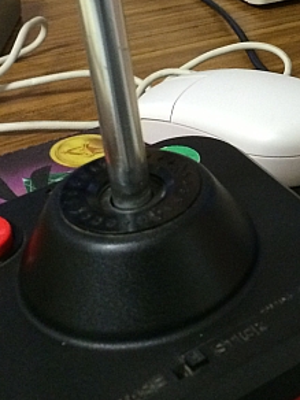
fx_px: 901
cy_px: 88
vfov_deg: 24.7
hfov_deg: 18.5
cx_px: 285
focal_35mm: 78
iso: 320
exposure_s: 1/24
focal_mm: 4.12
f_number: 2.2
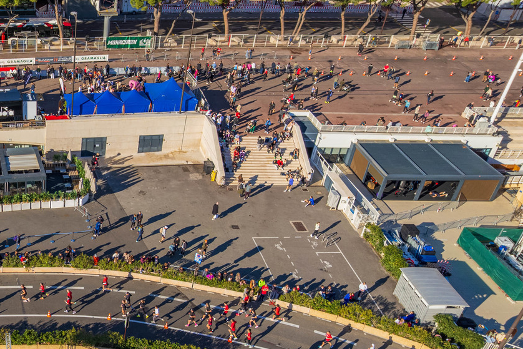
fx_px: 610
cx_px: 34
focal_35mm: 42
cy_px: 241
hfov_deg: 41.9
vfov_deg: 31.6
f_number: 2.8
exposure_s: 1/1600
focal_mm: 8.4
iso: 100
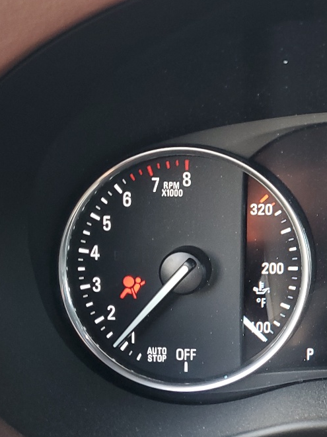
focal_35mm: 63
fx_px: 794
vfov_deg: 30.7
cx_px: 406
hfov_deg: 21.4
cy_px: 198
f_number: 1.5
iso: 67
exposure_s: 1/60.2
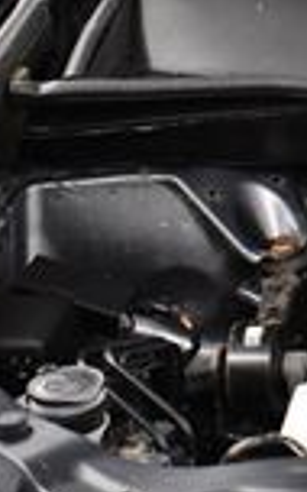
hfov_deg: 7.7
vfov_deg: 13.4
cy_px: 117
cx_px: 798
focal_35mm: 155
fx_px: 2075
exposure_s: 1/125
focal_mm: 18
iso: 2000
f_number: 3.5
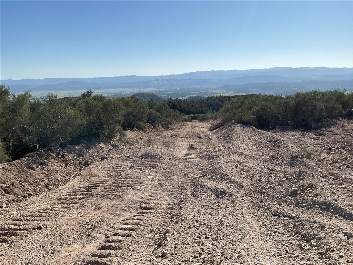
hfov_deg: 61.7
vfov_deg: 48.2
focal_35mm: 29
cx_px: 176
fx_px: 296
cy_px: 132
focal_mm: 3
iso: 16
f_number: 1.8
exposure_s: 1/3125
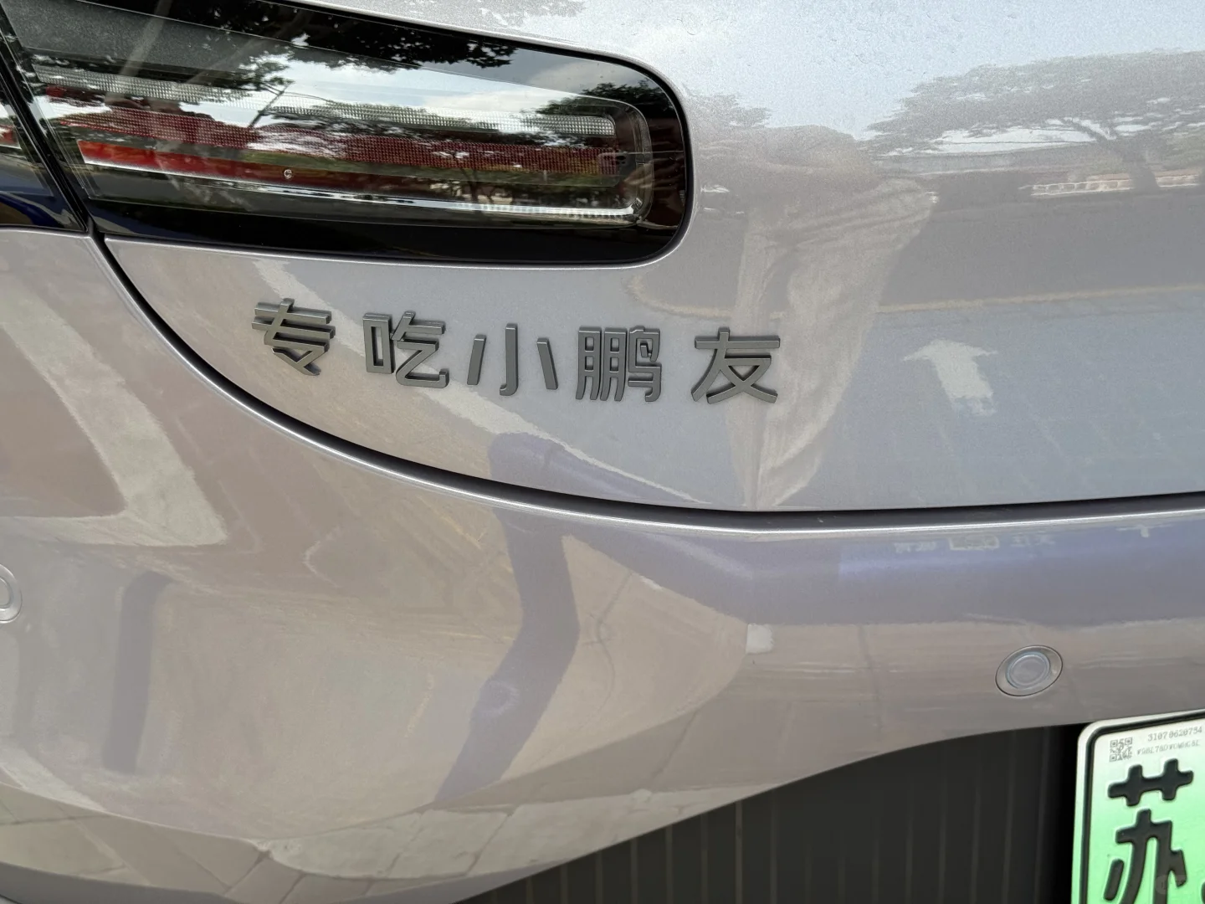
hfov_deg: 39.7
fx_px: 1671
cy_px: 452
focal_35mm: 48
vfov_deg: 30.3
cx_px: 602
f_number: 1.78
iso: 80
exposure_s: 1/620
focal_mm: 6.76
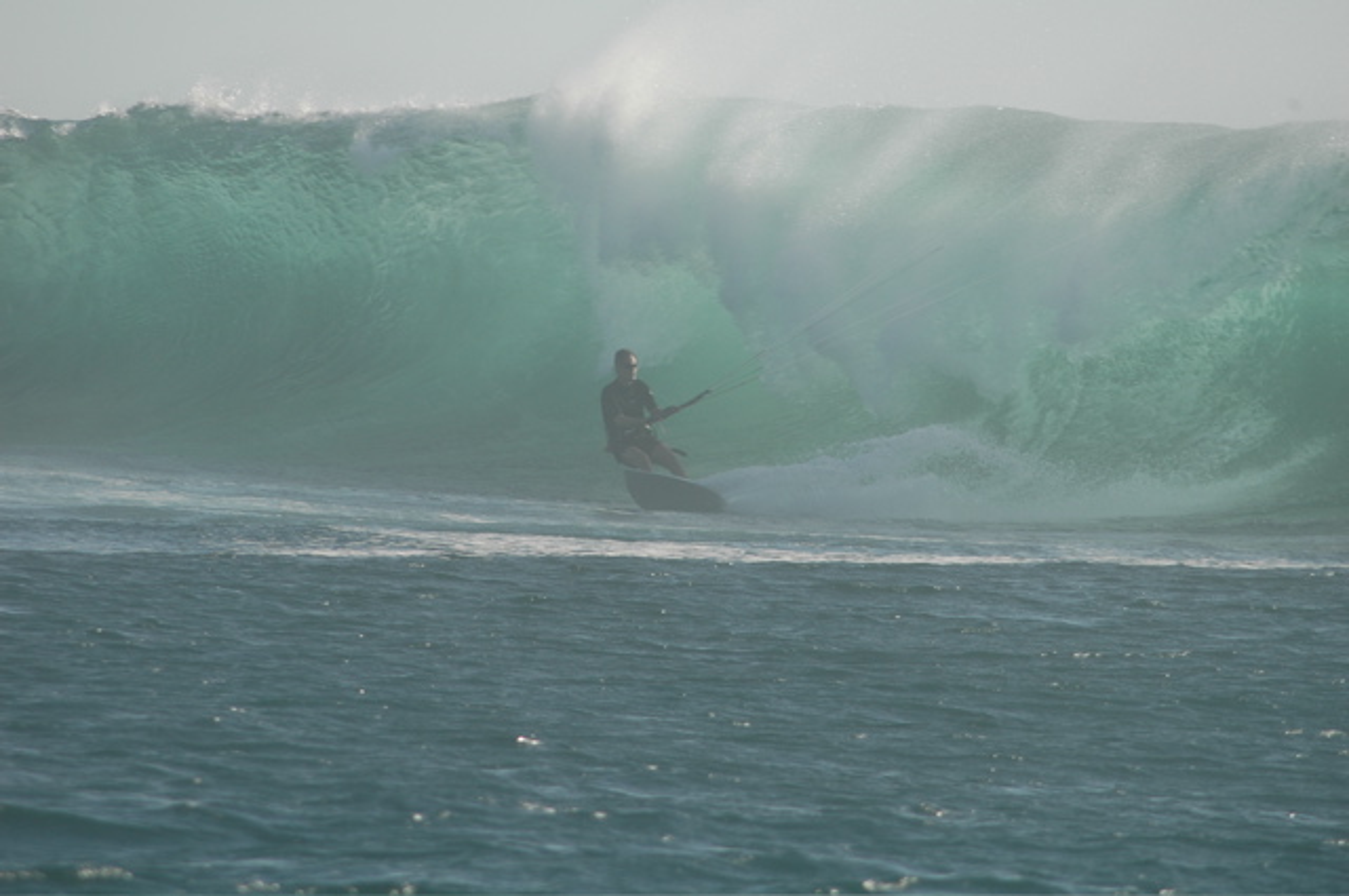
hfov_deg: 4.6
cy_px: 448
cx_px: 674
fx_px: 16841
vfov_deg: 3.0
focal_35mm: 450
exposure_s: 1/500
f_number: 5.6
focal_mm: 300
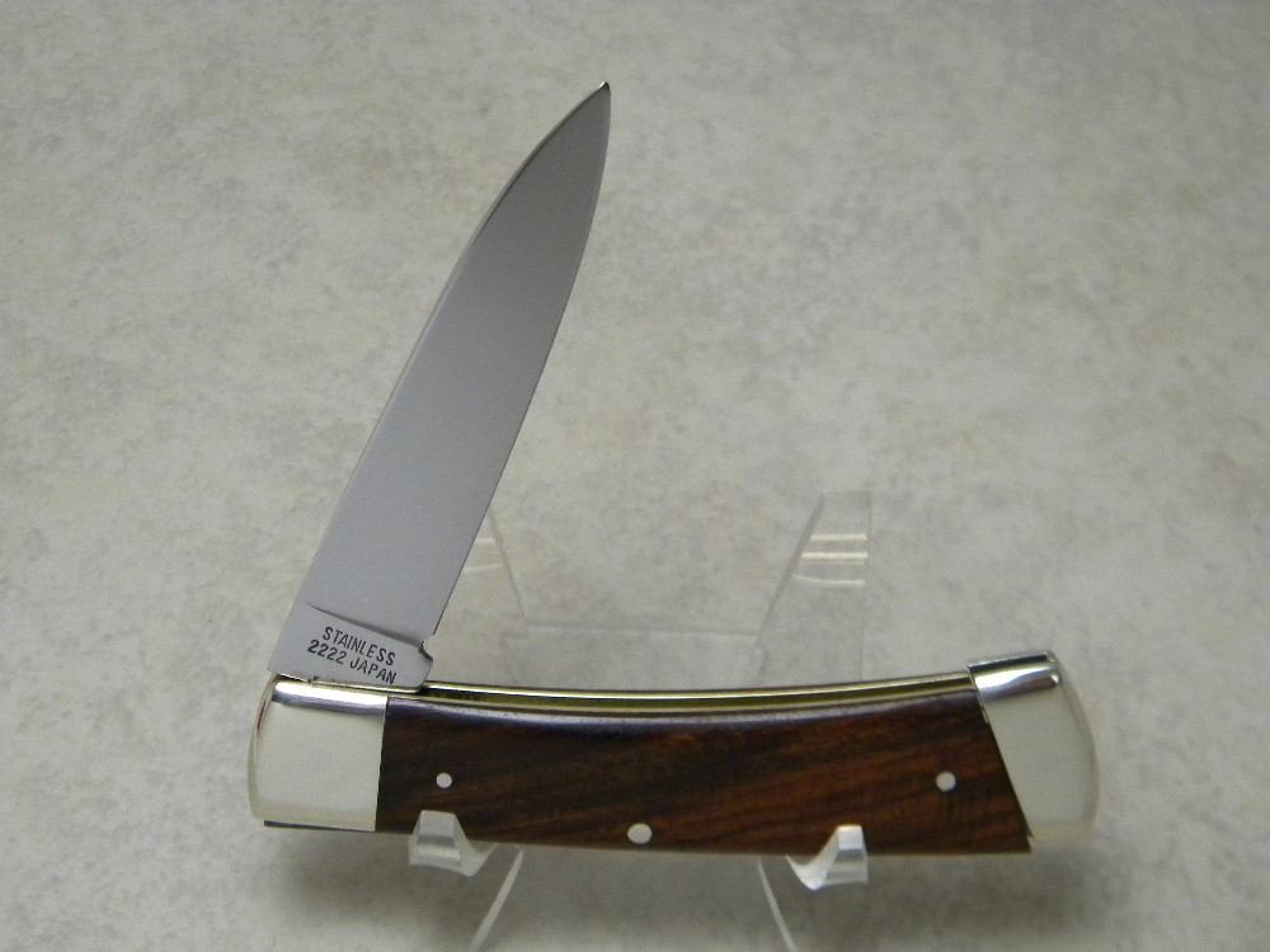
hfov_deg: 34.3
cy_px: 476
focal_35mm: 56
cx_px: 635
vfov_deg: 26.1
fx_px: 2055
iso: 400
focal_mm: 10.1
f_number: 4.1
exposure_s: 1/37
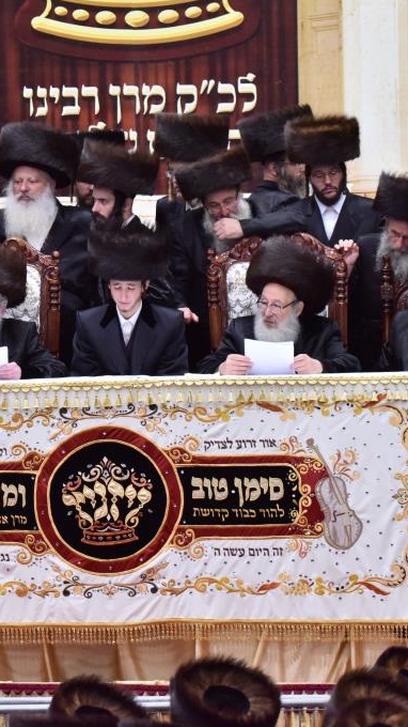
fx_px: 5468
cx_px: 64
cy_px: 364
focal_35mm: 284
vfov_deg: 7.6
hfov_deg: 4.3
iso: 2500
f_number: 6.3
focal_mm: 180
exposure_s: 1/320
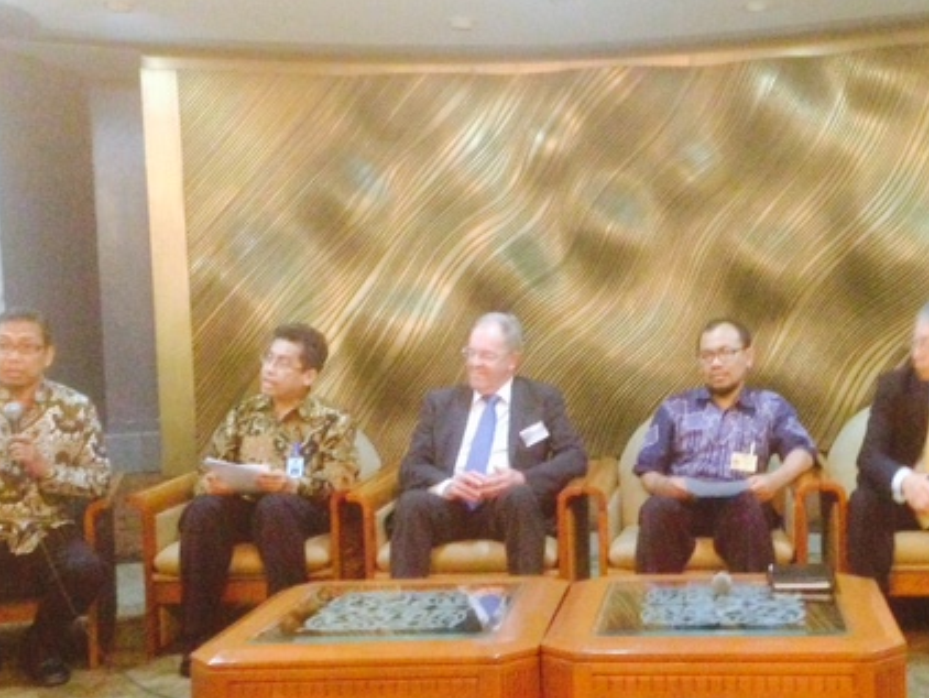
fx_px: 1343
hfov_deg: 37.8
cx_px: 608
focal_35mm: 50
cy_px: 381
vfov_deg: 29.1
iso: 640
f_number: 2.4
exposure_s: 1/15
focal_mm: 4.12
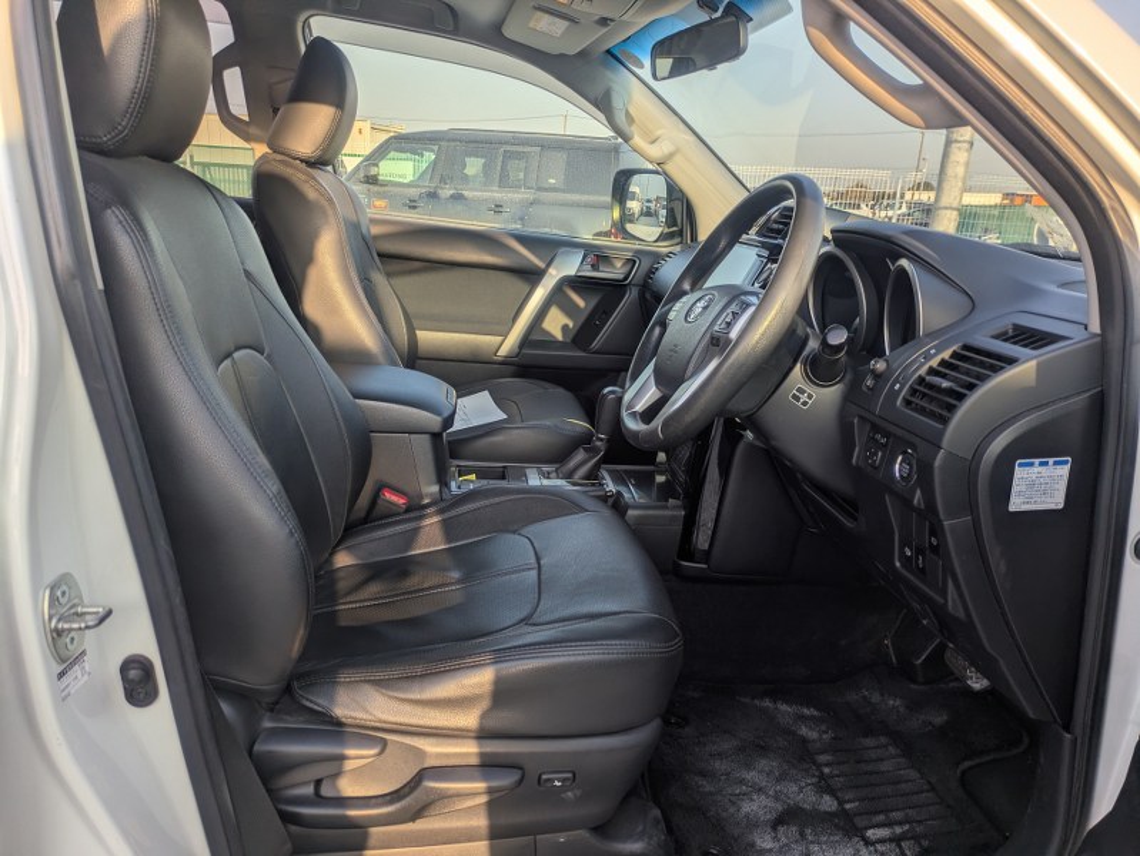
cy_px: 428
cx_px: 570
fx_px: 824
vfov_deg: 54.9
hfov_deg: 69.4
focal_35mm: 25
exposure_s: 1/799
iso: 51
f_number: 1.89
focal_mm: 5.43
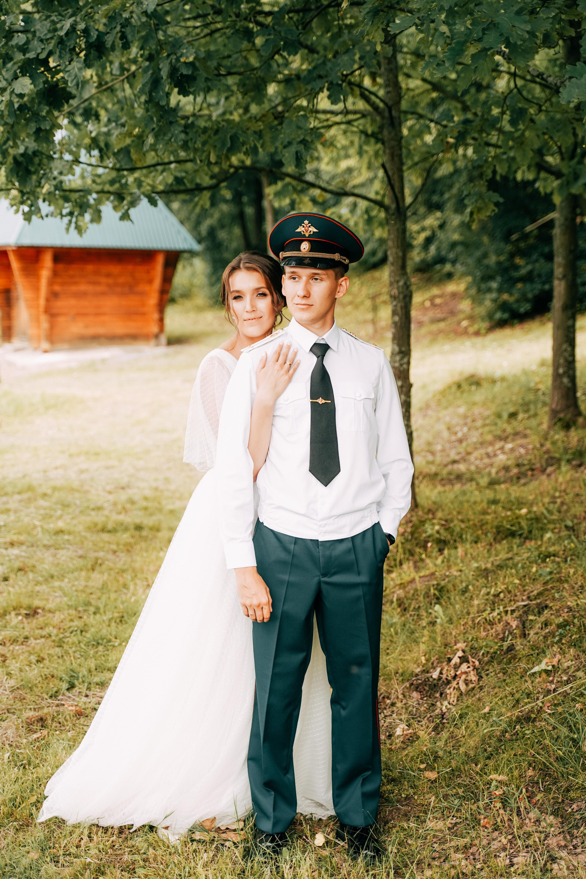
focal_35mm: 55
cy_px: 440
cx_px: 293
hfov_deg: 24.6
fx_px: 1343
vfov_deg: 36.2
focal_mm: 55
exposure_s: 1/640
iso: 250
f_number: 2.8
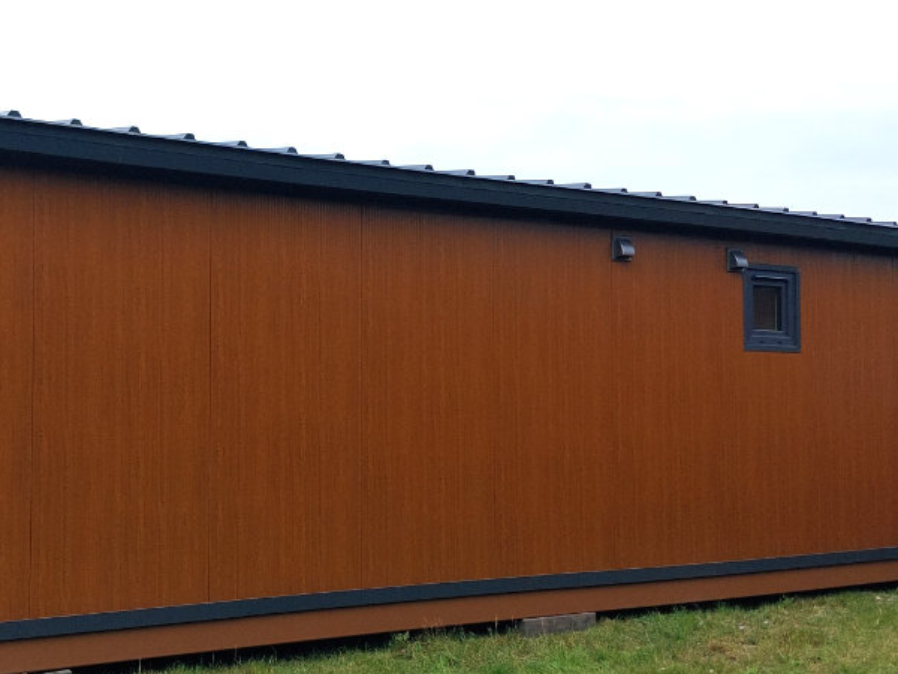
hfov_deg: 32.0
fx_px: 1557
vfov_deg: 24.4
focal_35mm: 60
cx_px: 332
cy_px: 361
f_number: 1.8
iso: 20
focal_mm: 4.6
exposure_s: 1/367
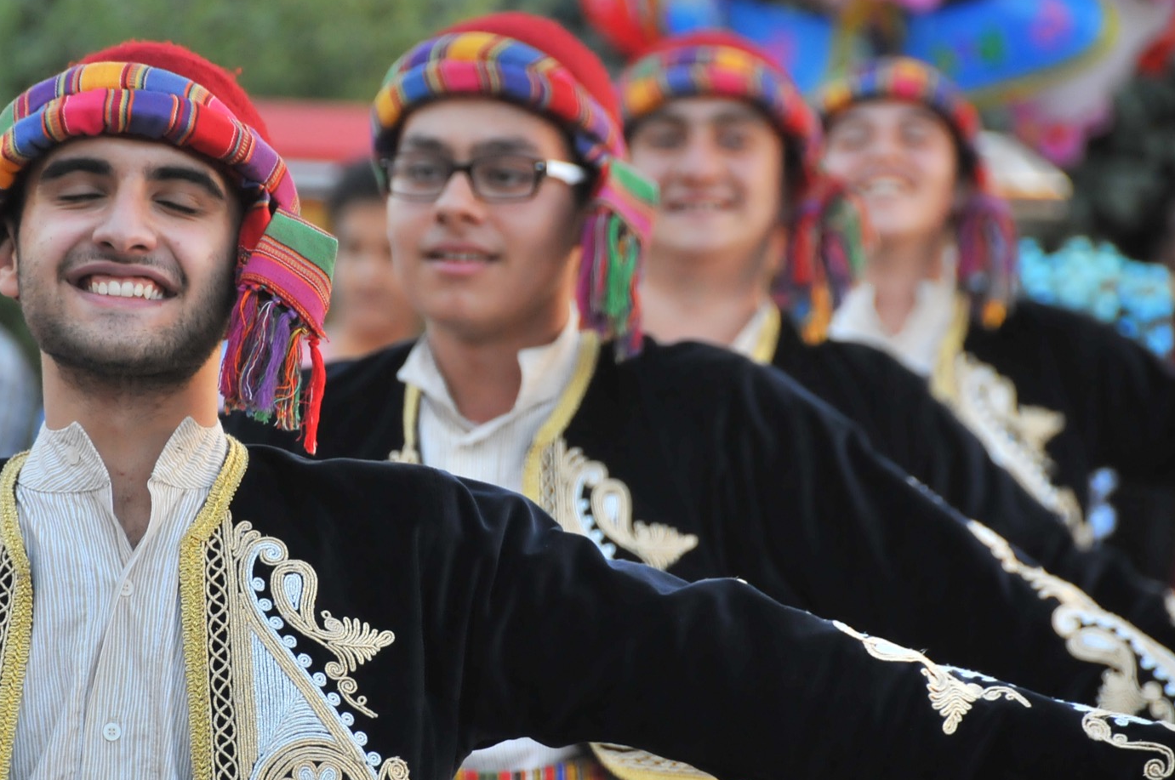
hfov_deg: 5.3
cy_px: 463
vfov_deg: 3.5
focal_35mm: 391
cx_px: 424
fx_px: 12745
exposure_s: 1/500
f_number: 5.6
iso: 800
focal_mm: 200
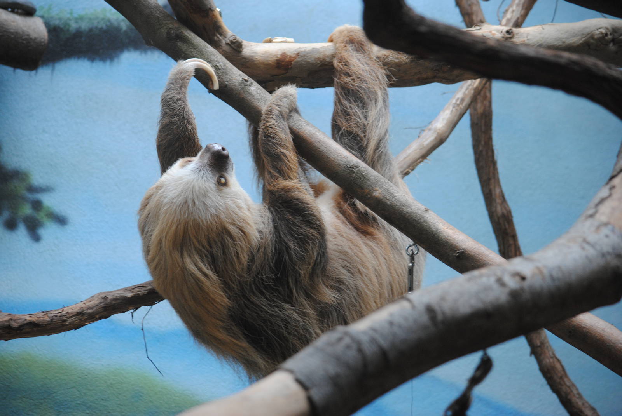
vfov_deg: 8.7
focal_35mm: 158
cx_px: 311
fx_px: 2724
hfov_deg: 13.0
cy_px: 208
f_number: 4.8
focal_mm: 105
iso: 400
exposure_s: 1/60
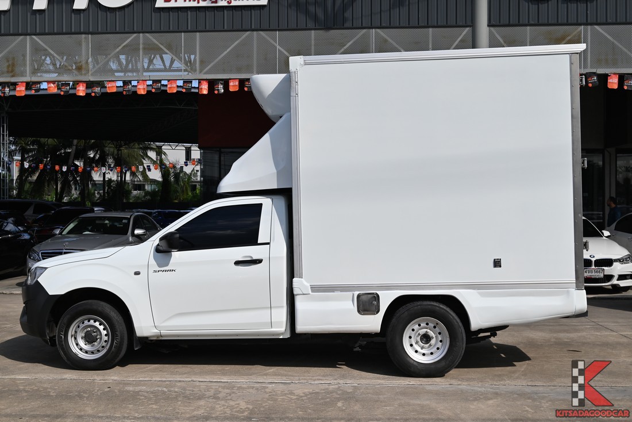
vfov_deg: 31.9
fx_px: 737
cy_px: 211
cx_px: 316
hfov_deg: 46.4
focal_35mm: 42
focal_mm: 42
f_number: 5.6
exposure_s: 1/3000
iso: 280
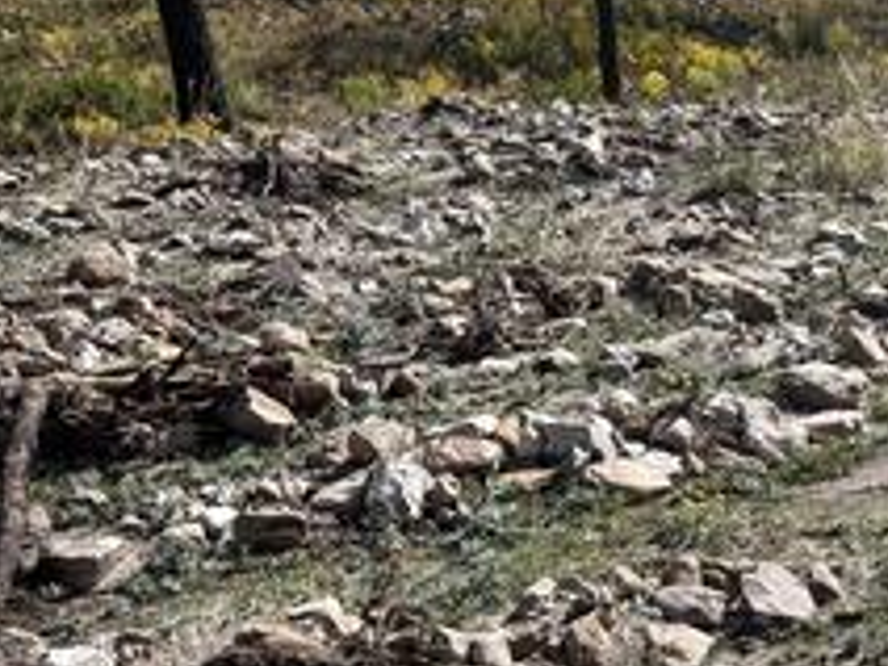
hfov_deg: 24.2
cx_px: 1215
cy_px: 620
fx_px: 1744
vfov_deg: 21.1
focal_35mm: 68
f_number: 1.78
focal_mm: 6.76
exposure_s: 1/3425
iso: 80
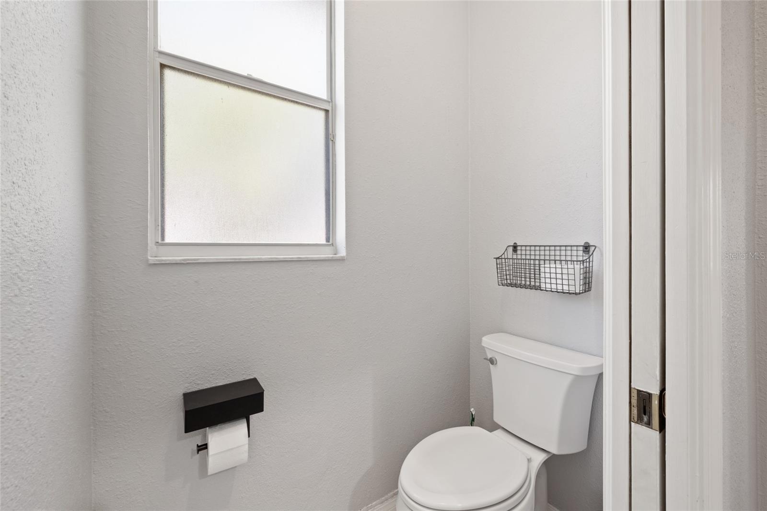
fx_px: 298
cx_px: 384
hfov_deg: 104.2
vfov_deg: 81.2
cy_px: 256
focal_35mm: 14
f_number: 9
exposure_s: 1/2
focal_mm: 14
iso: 250
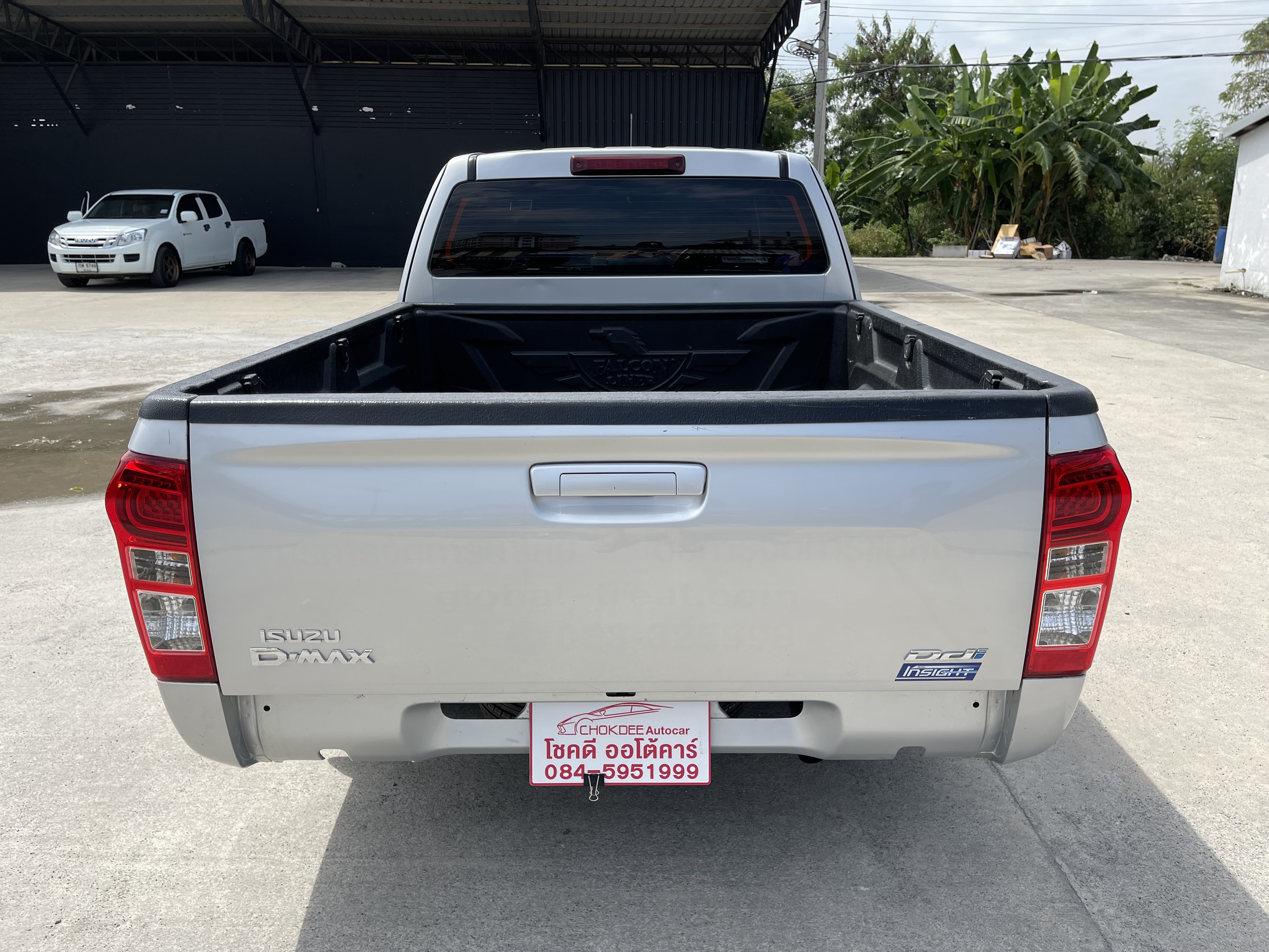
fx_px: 953
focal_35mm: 26
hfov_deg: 67.3
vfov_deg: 53.1
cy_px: 476
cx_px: 634
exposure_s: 1/3663
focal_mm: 5.1
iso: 32
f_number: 1.6
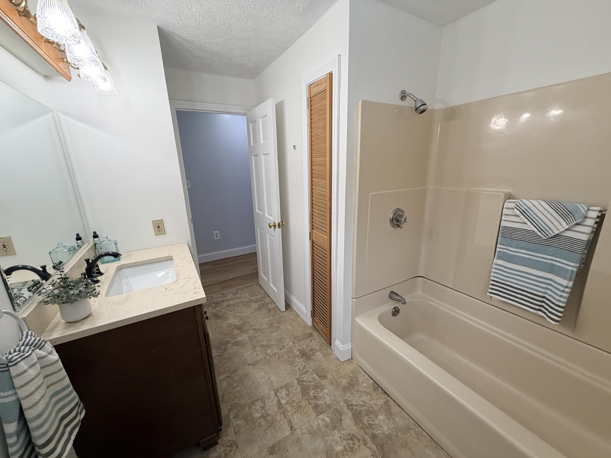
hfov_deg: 102.1
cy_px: 229
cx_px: 306
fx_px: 247
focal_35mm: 14
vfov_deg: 85.7
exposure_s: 1/120
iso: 200
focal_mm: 2.22
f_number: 2.2
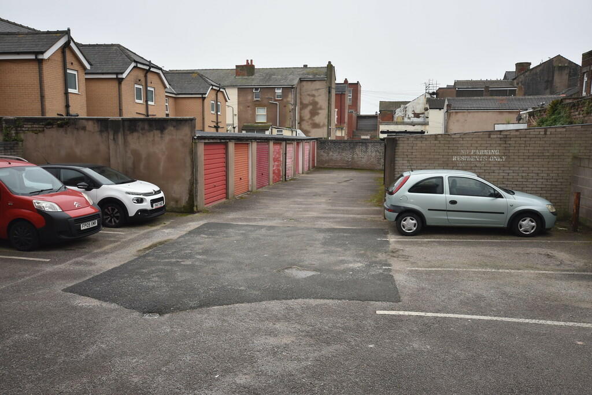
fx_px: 493
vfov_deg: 43.6
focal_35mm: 30
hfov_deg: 61.9
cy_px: 198
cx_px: 296
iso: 100
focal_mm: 20
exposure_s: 1/125
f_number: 5.6
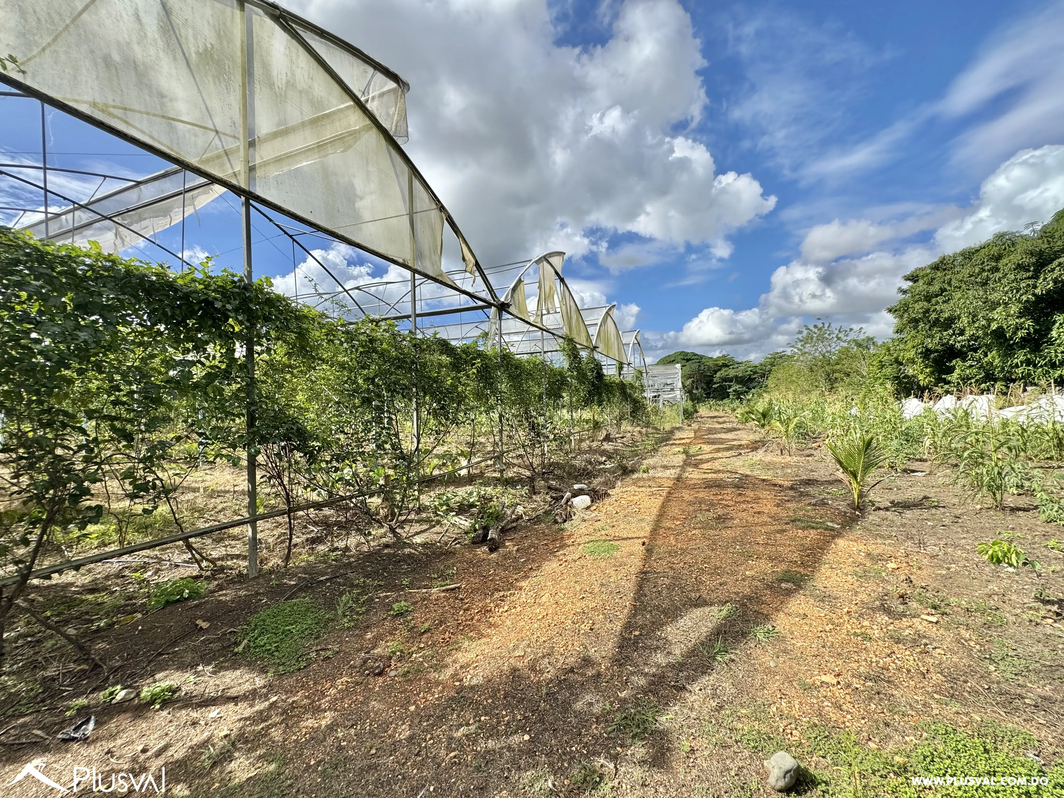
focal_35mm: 14
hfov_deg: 102.1
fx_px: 430
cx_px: 532
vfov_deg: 85.7
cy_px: 399
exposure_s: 1/1637
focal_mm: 2.22
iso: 40
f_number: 2.2
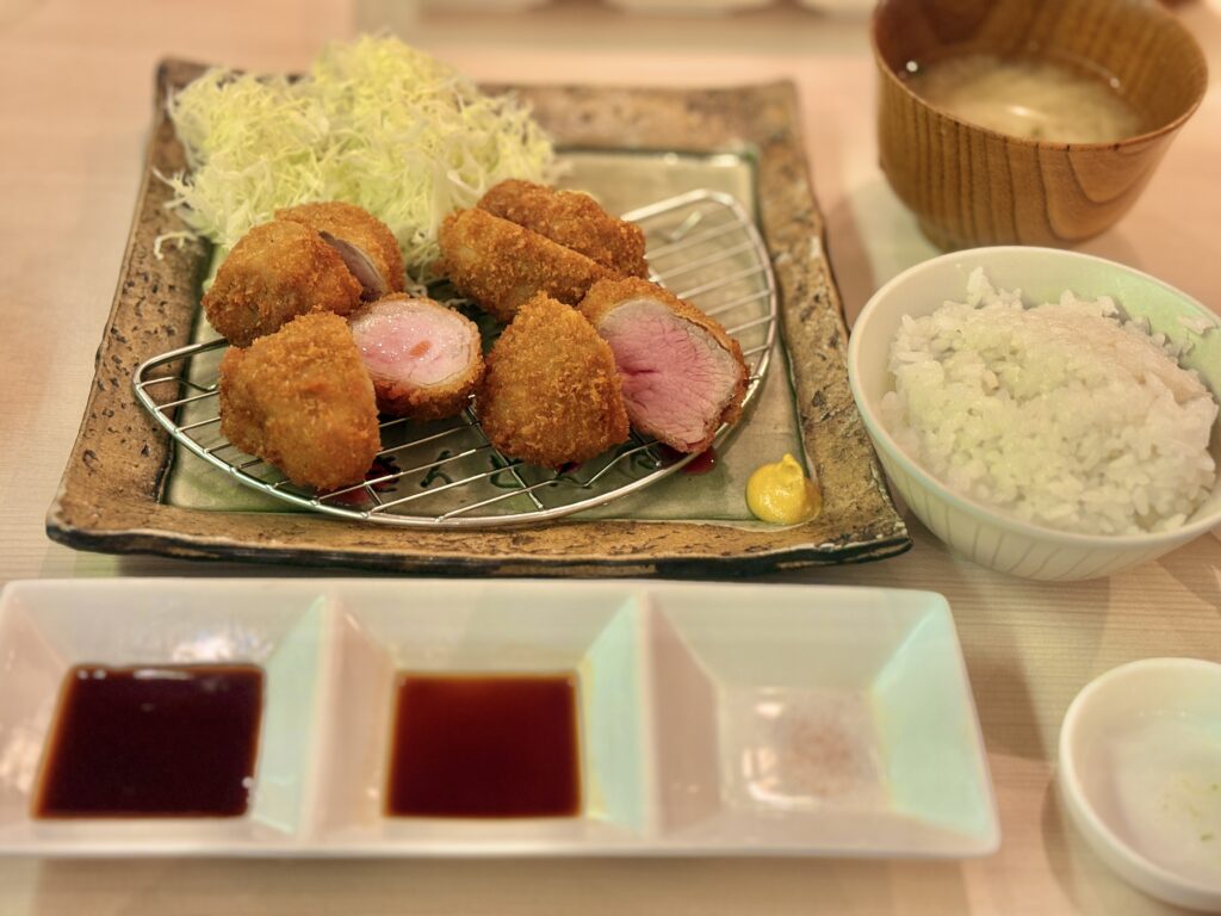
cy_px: 458
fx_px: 1834
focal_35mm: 52
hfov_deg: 36.8
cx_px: 610
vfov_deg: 28.0
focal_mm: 5.96
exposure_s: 1/40
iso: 125
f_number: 1.6
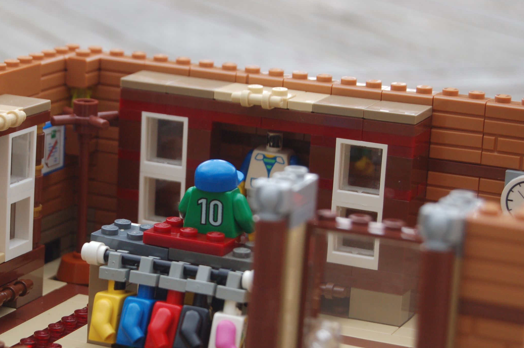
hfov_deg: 16.9
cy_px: 248
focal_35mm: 121
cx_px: 154
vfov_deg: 11.3
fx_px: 1756
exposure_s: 1/160
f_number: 5.6
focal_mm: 55
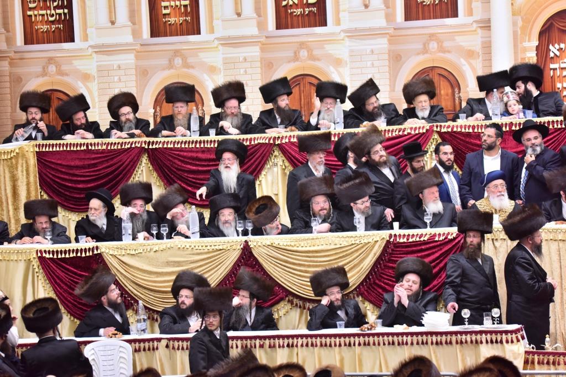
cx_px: 283
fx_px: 2359
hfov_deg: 13.7
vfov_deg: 9.2
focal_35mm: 150
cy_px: 188
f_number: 5
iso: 2000
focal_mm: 150
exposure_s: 1/200
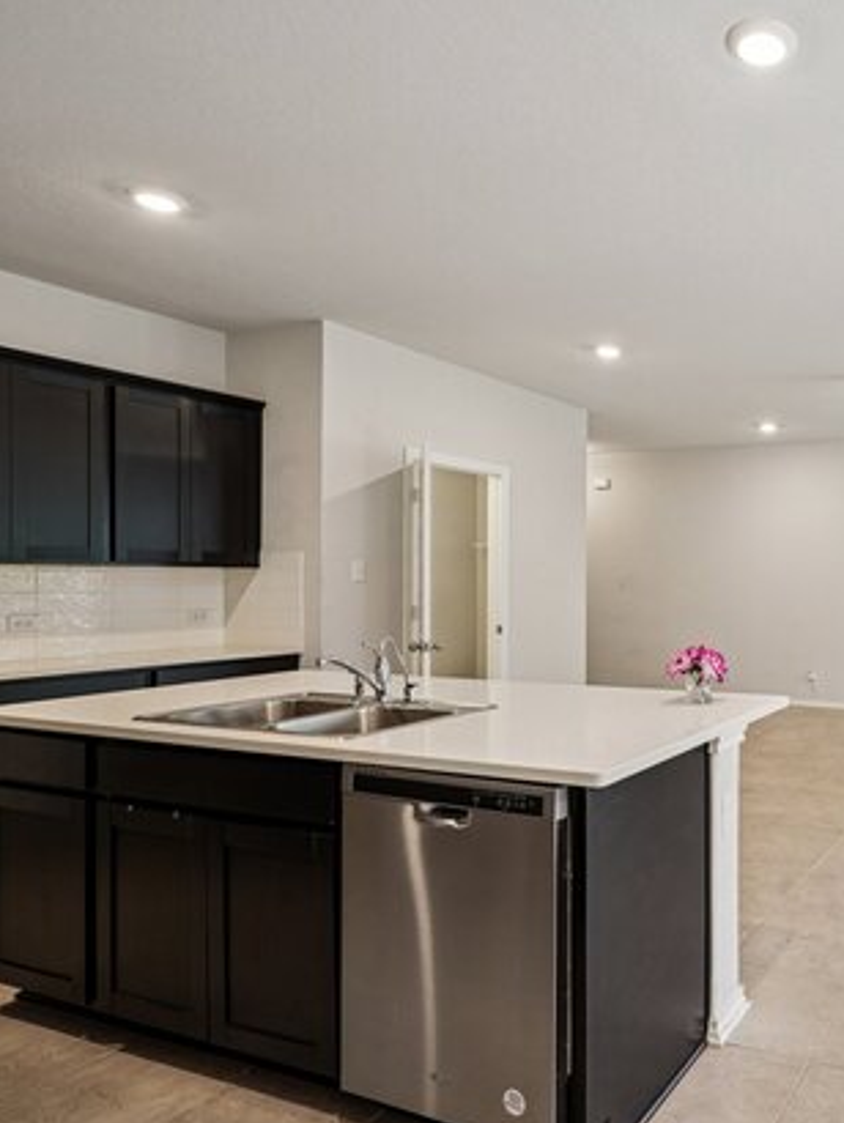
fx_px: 804
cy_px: 577
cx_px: 786
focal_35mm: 25
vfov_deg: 69.9
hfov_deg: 48.5
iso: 400
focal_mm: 16.5
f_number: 8
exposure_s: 1/25
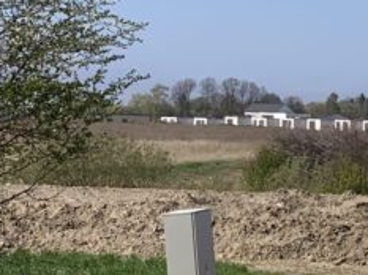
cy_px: 101
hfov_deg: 8.4
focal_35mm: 229
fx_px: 2431
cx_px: 608
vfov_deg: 6.5
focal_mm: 6
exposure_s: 1/1546
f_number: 2.4
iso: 16
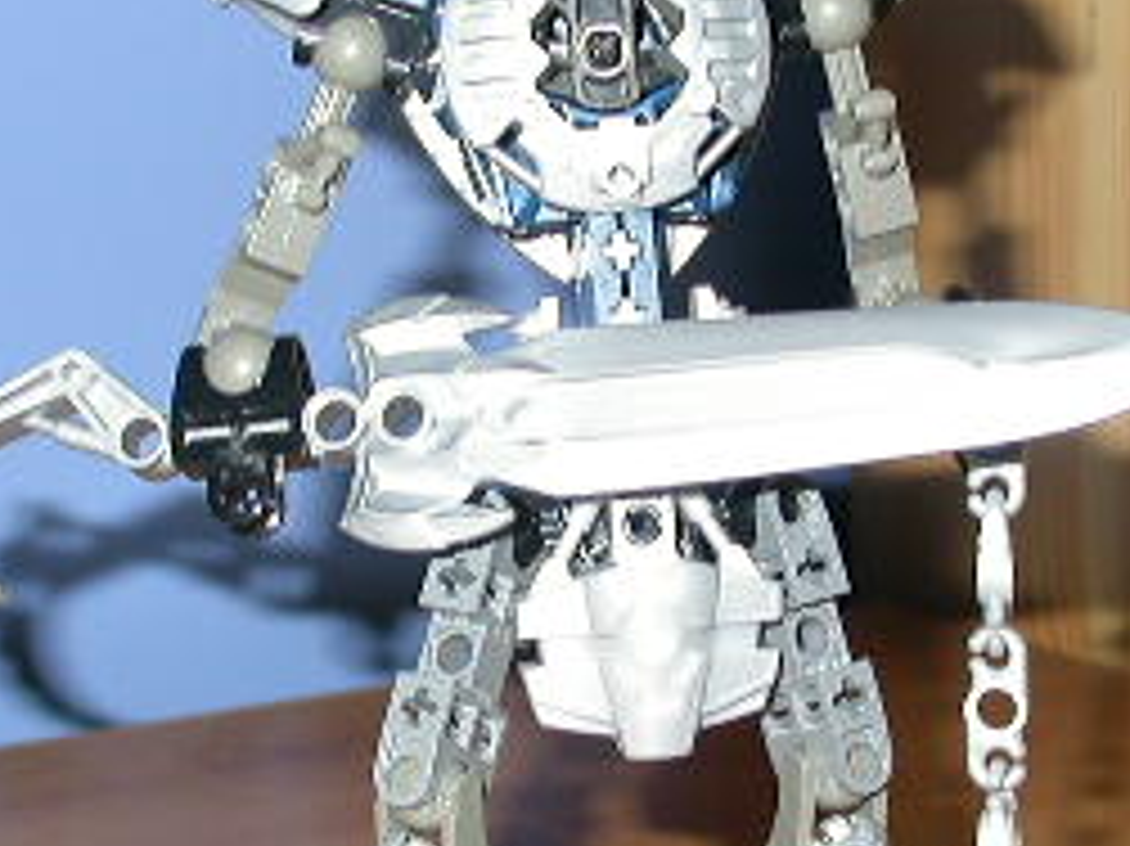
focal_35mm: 97
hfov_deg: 20.2
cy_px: 450
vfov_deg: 15.2
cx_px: 491
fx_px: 3165
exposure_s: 1/60
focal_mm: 7.85
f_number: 2.6
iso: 100
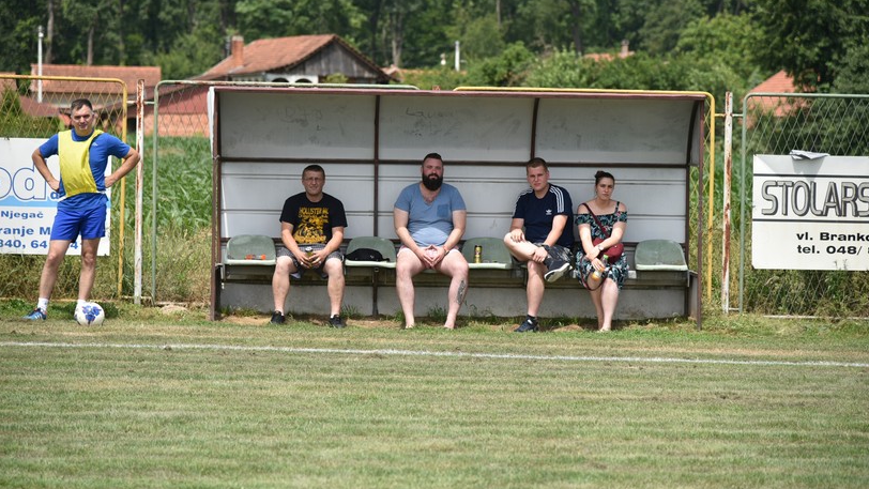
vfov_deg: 9.6
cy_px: 203
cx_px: 434
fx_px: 2927
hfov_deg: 16.9
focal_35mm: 127
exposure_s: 1/1600
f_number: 4
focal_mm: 120
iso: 250
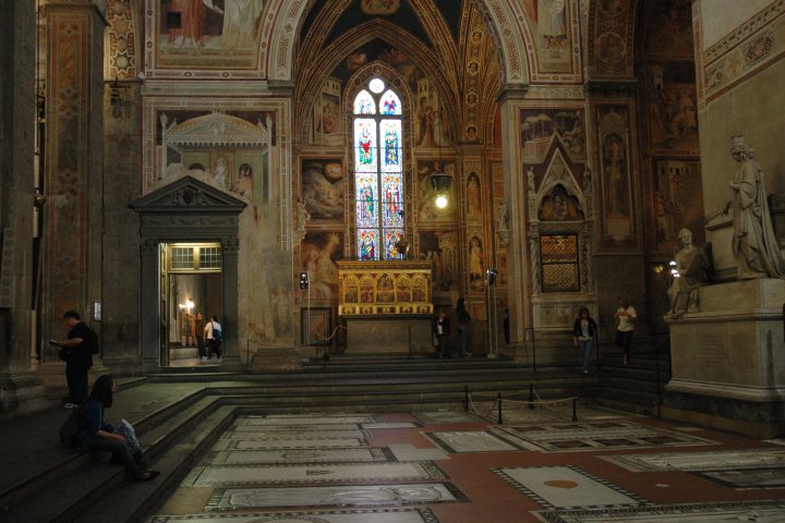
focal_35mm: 36
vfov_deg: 36.9
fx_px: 785
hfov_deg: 53.1
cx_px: 392
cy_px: 262
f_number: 3.8
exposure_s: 1/15
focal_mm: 24
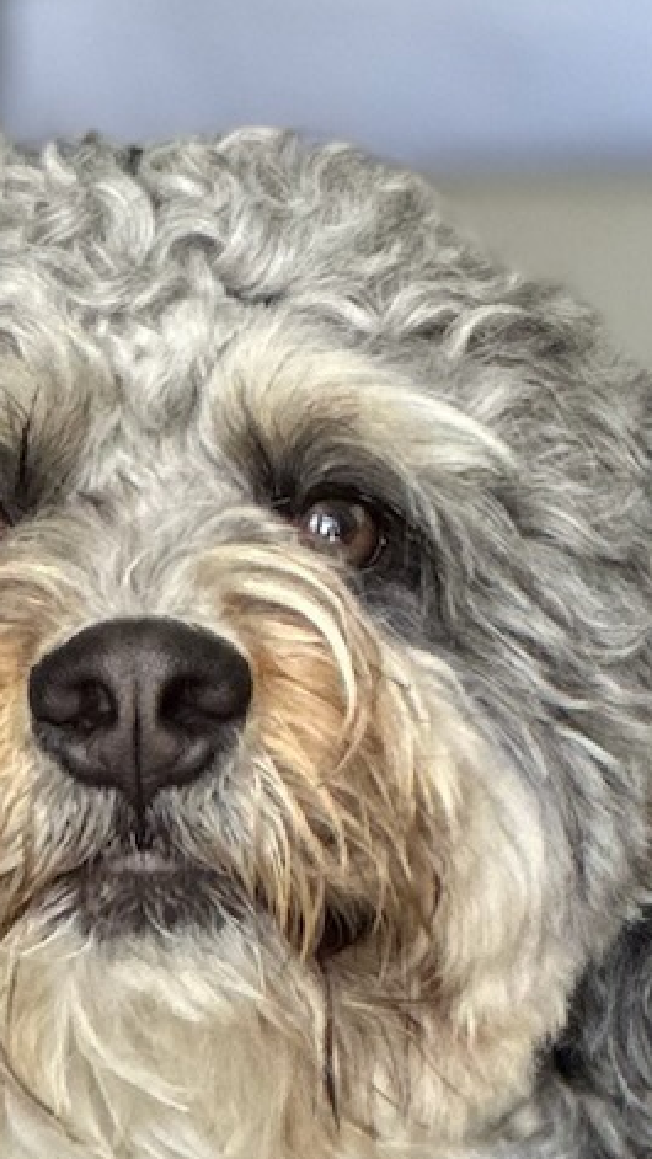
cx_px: 1238
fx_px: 11216
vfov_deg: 5.9
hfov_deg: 3.3
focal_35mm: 365
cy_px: 645
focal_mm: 9
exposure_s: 1/61
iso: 250
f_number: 2.8
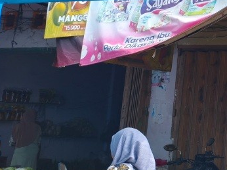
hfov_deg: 22.2
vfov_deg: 18.3
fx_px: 505
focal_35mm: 77
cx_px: 311
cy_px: -22
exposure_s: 1/371
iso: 80
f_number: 1.5
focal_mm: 4.94
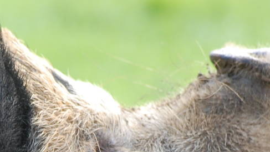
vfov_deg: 1.7
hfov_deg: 3.1
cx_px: -1
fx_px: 4988
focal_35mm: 697
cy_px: 206
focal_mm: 135
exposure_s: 1/160
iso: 400
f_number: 5
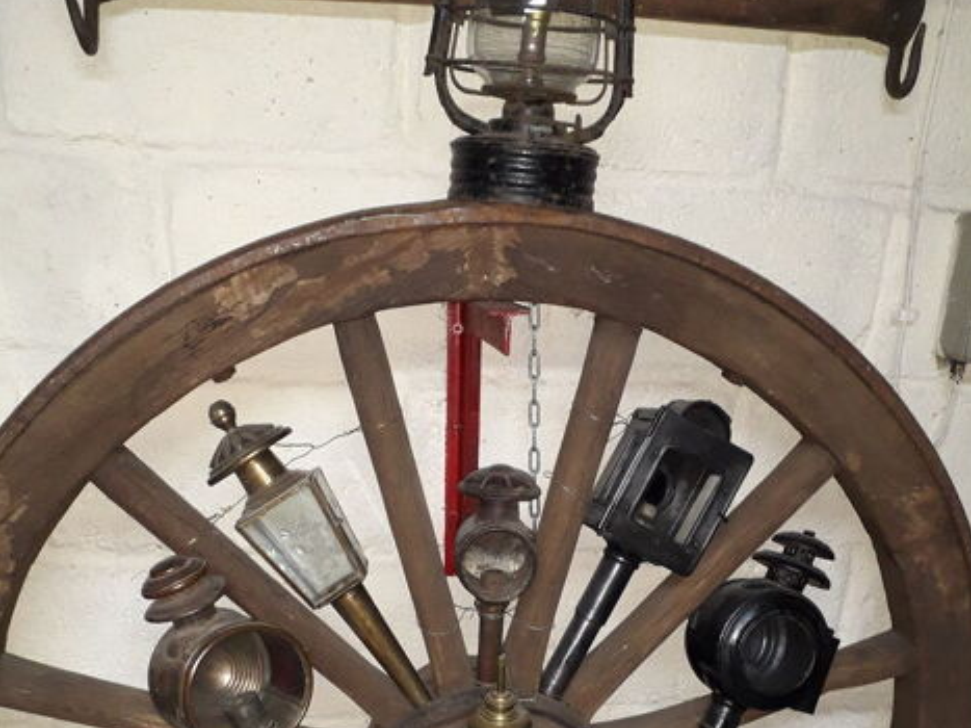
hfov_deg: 50.1
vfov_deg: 37.0
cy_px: 603
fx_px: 1038
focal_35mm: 37
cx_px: 497
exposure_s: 1/33
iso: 200
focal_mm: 3.6
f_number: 1.9
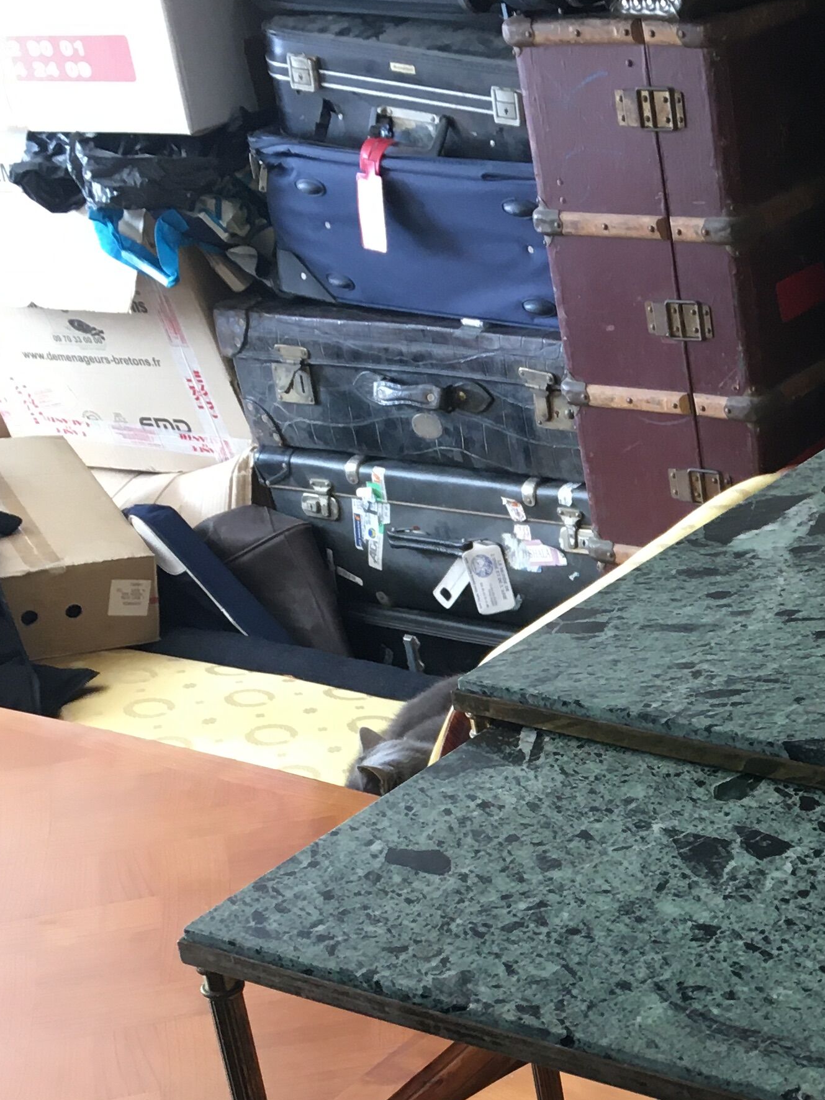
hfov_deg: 21.3
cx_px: 864
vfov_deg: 28.5
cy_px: 938
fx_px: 2097
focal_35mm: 66
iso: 80
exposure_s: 1/33
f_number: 2.2
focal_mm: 4.15
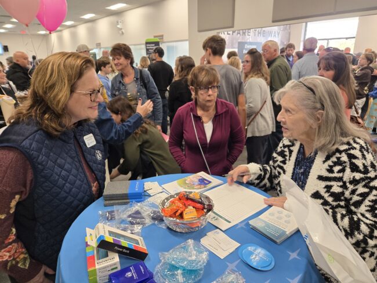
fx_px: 251
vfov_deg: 58.9
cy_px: 142
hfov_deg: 73.9
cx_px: 188
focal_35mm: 23
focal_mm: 5.4
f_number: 1.8
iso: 250
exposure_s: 1/120
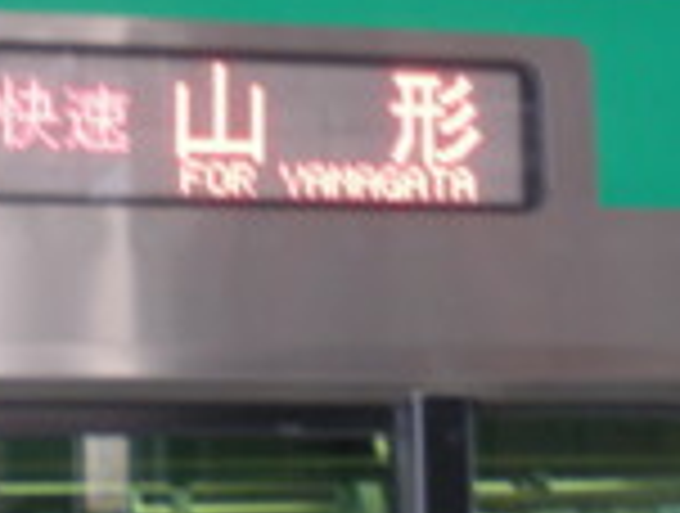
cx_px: 297
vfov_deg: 13.1
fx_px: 2225
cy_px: 122
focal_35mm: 113
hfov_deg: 17.4
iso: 200
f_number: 3.1
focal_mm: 6.3
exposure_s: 1/26.3
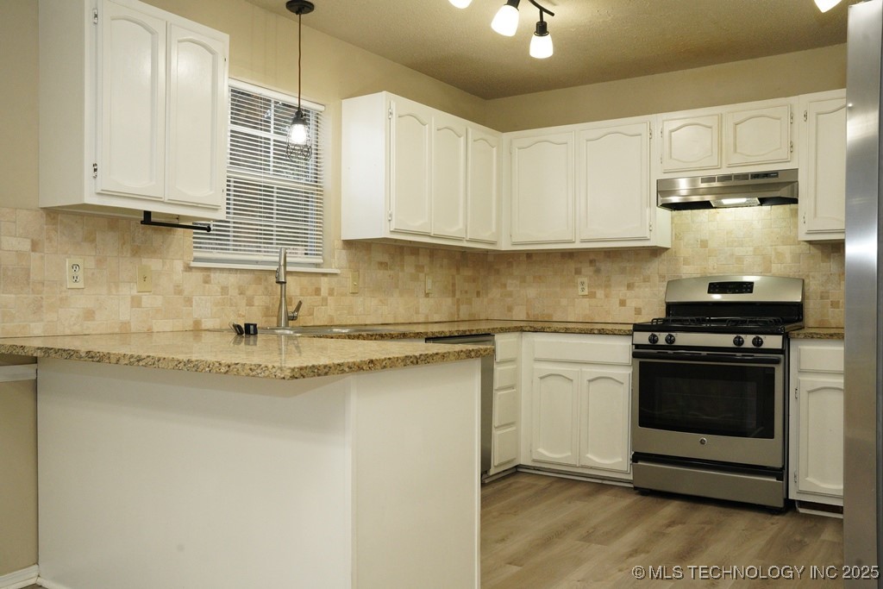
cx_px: 442
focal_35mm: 32
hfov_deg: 59.3
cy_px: 294
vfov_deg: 41.6
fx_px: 775
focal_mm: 31.6
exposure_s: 1/160
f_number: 9
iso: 6400
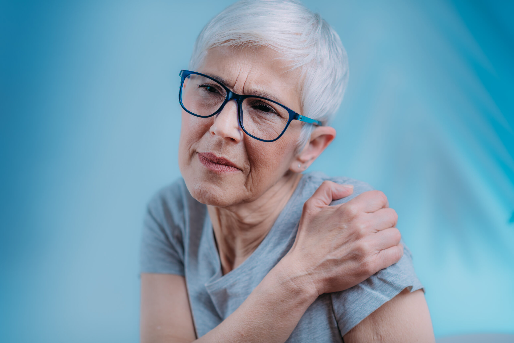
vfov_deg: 16.1
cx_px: 257
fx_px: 1214
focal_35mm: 85
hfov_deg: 23.9
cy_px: 172
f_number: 2.5
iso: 64
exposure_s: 1/200
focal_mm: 85
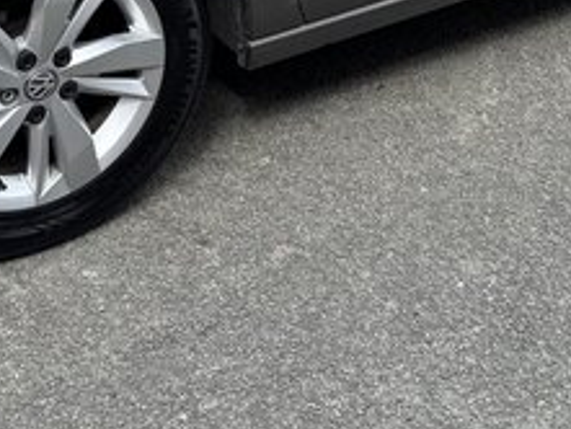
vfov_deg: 15.9
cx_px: 331
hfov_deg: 22.5
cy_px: -168
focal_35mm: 87
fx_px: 1436
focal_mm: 6.76
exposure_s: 1/1818
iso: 80
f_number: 1.78
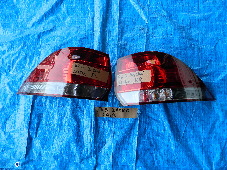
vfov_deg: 54.9
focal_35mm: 25
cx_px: 114
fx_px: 164
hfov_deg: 69.4
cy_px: 85
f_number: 3.1
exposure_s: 1/100
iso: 80
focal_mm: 4.5
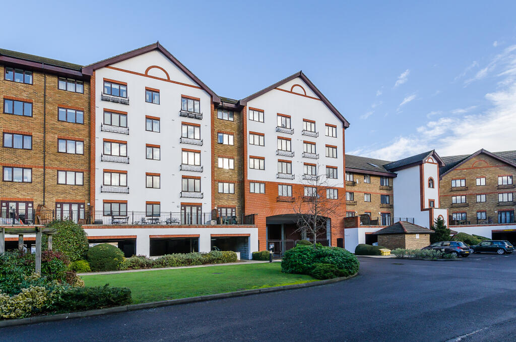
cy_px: 171
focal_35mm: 15
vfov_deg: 77.1
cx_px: 258
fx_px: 215
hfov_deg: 100.5
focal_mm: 10
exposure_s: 1/250
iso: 320
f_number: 7.1
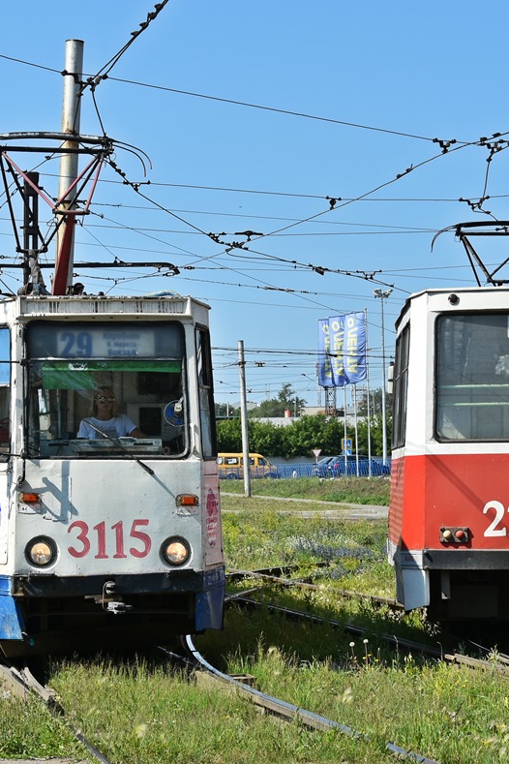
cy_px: 378
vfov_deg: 27.7
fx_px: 1548
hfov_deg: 18.6
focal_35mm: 73
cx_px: 338
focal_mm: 32
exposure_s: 1/500
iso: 160
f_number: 8
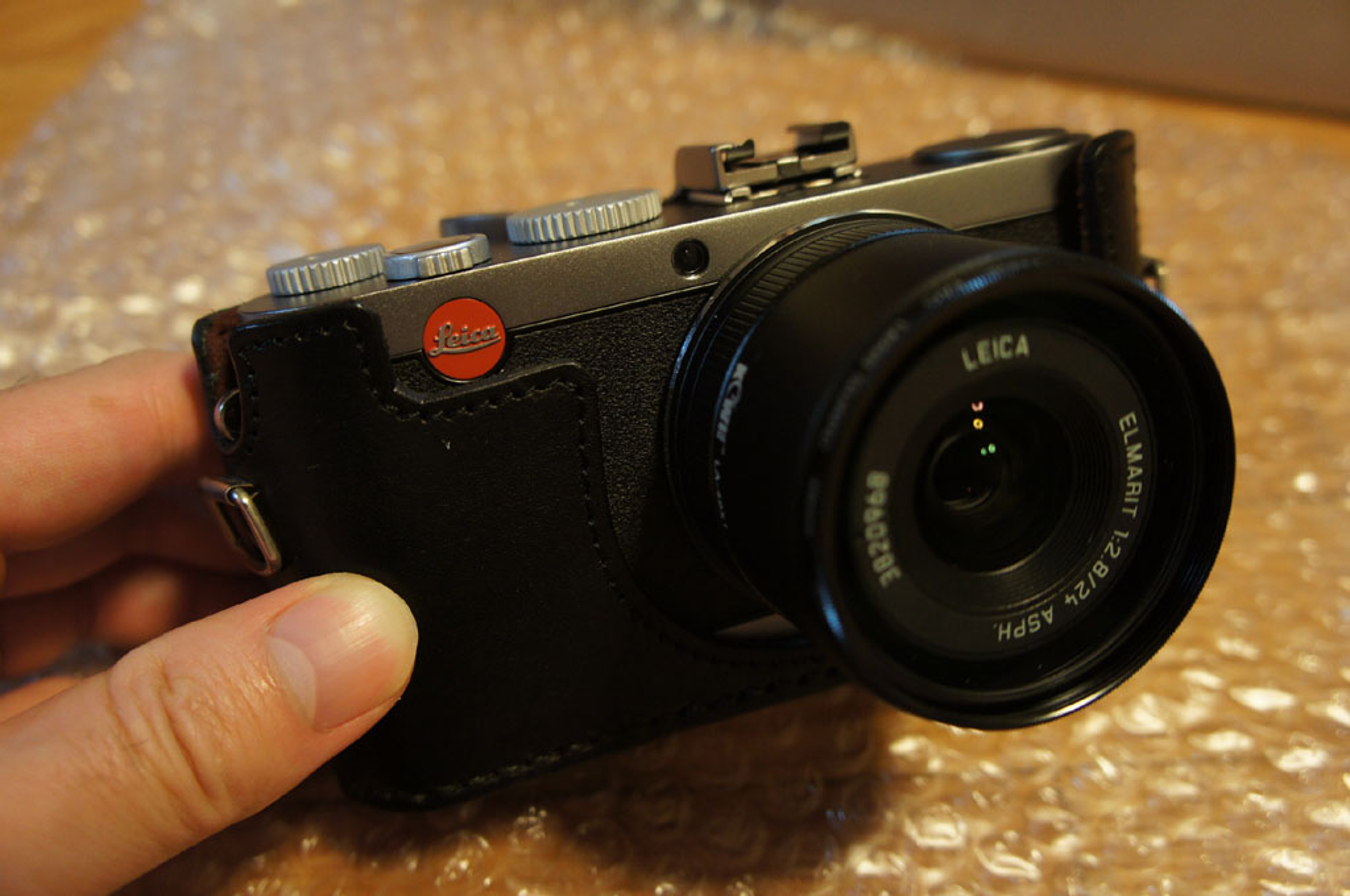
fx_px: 1180
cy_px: 448
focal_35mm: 32
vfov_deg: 41.6
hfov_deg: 59.6
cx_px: 675
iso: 1000
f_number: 4
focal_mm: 21
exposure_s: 1/40
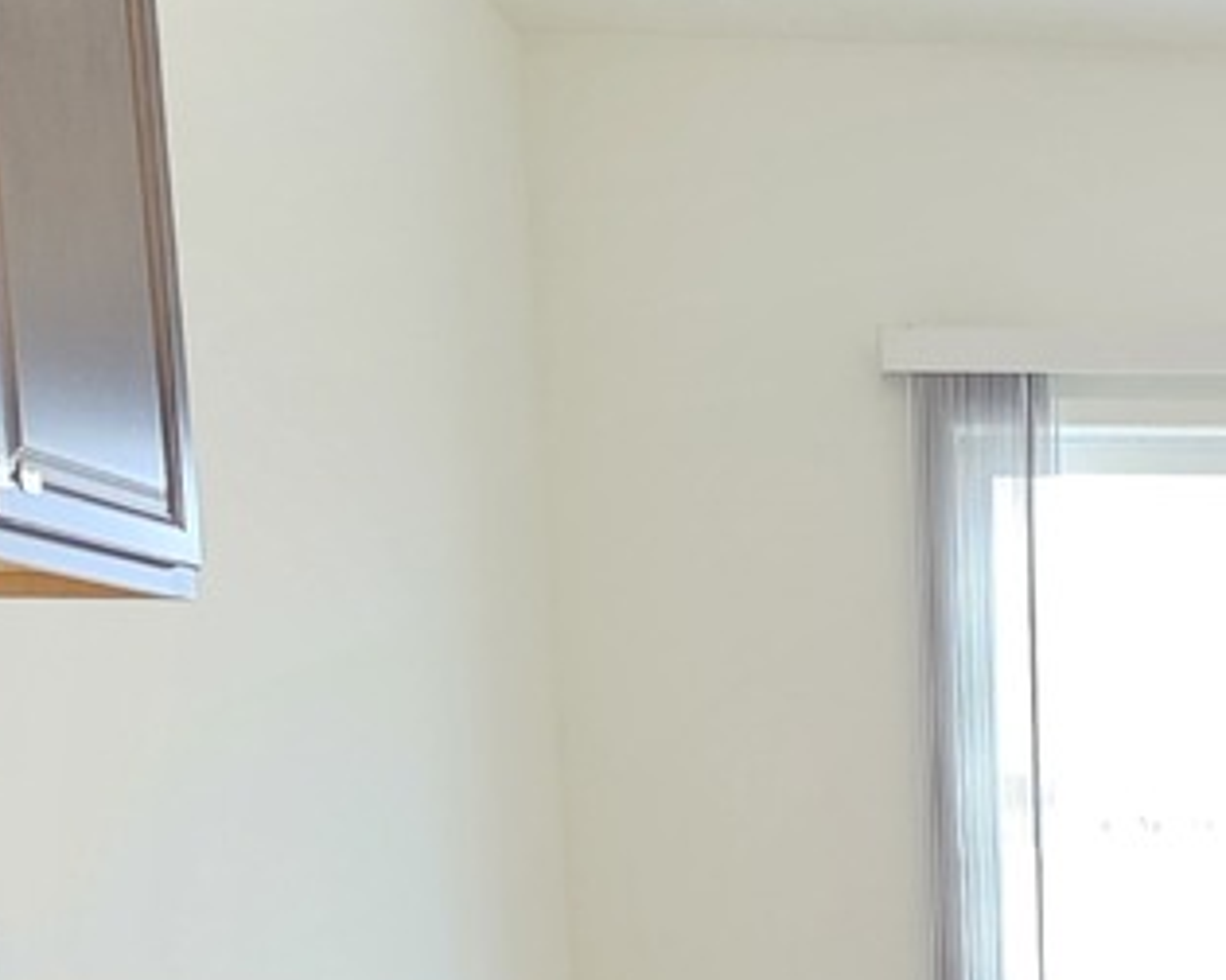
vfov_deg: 23.7
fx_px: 2105
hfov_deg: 29.6
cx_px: 1312
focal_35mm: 58
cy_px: 1206
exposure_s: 1/60
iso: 320
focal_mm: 2.2
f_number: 1.9
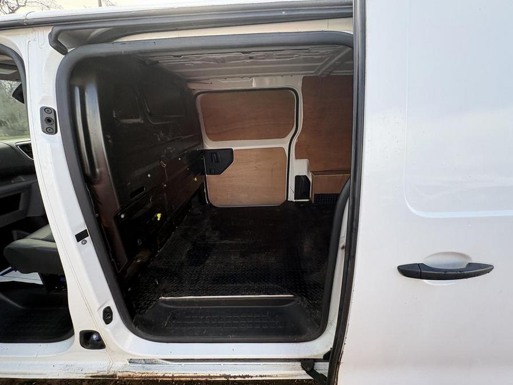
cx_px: 256
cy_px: 192
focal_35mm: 14
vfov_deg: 85.7
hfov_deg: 102.1
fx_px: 207
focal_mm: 2.22
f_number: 2.2
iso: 64
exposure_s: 1/177
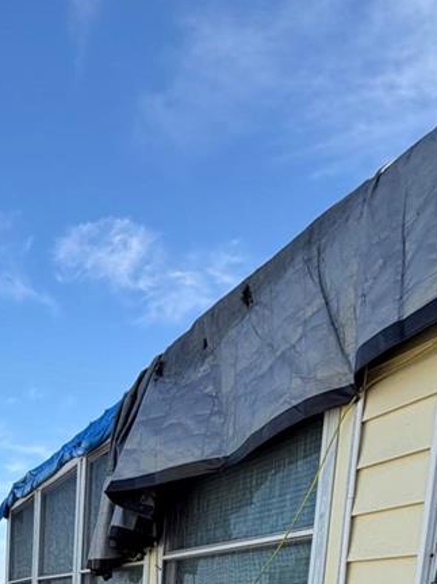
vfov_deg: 36.5
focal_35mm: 39
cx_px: 37
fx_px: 657
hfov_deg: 34.6
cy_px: 707
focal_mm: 2.22
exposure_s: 1/770
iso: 32
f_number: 2.2
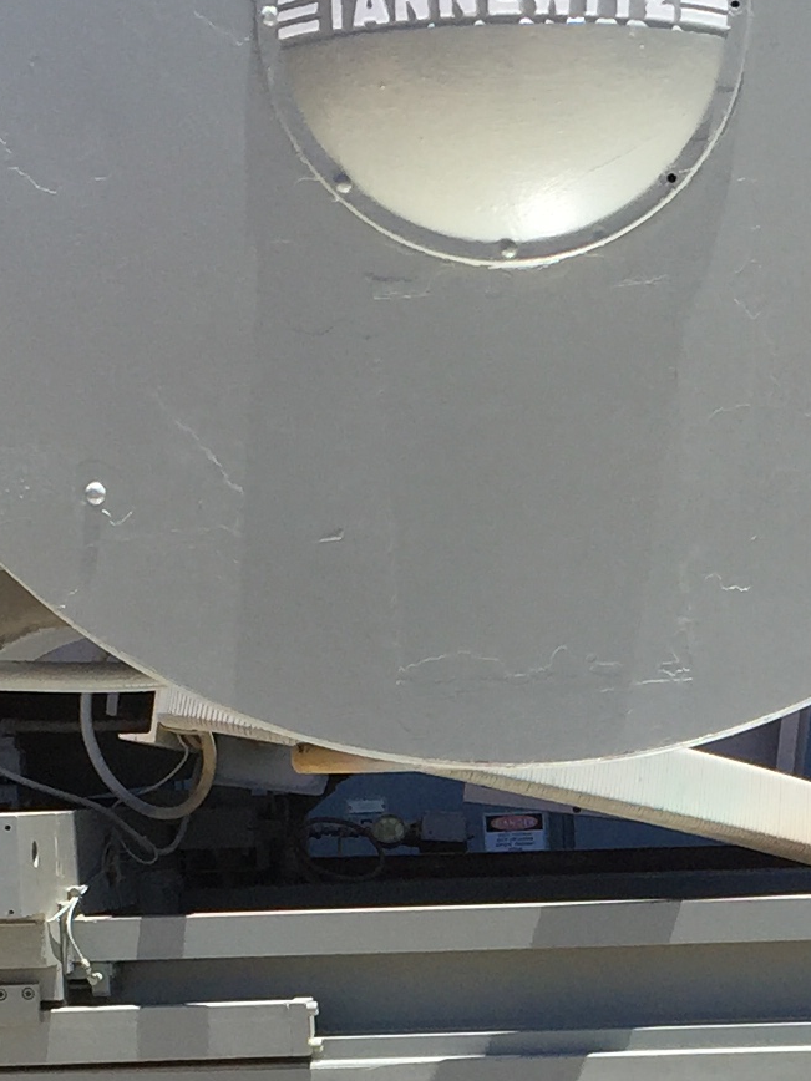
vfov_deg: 17.6
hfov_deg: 13.5
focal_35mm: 109
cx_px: 704
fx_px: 3405
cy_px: 1122
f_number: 2.2
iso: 32
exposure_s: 1/1721
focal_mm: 4.15
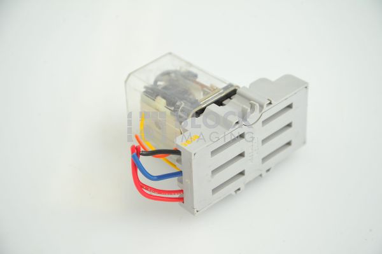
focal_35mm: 120
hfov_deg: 17.1
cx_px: 191
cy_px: 127
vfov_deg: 11.4
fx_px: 1272
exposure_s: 1/100
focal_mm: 120
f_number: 7.1
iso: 800
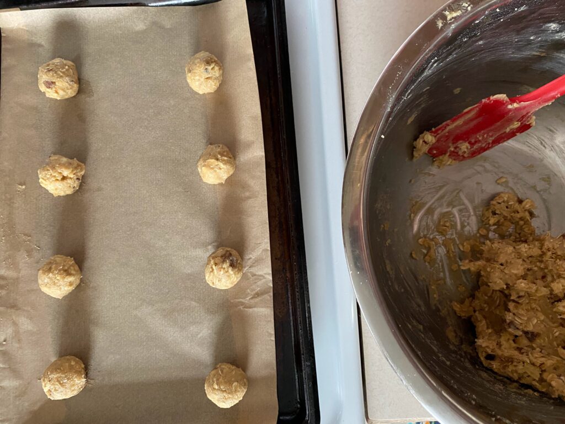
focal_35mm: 26
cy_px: 212
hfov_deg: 67.3
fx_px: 424
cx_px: 282
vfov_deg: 53.1
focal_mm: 4.25
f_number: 1.8
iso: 400
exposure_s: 1/60
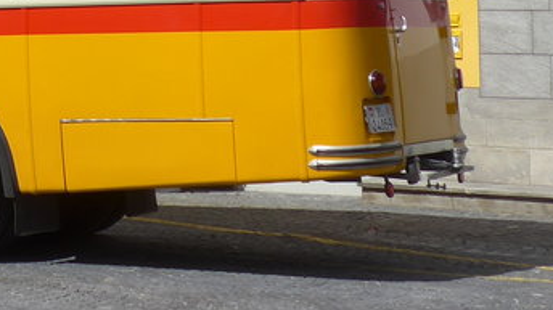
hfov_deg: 13.0
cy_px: -249
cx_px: -288
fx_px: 2286
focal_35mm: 156
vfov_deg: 7.5
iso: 80
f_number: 3.5
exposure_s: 1/2000
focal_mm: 8.4
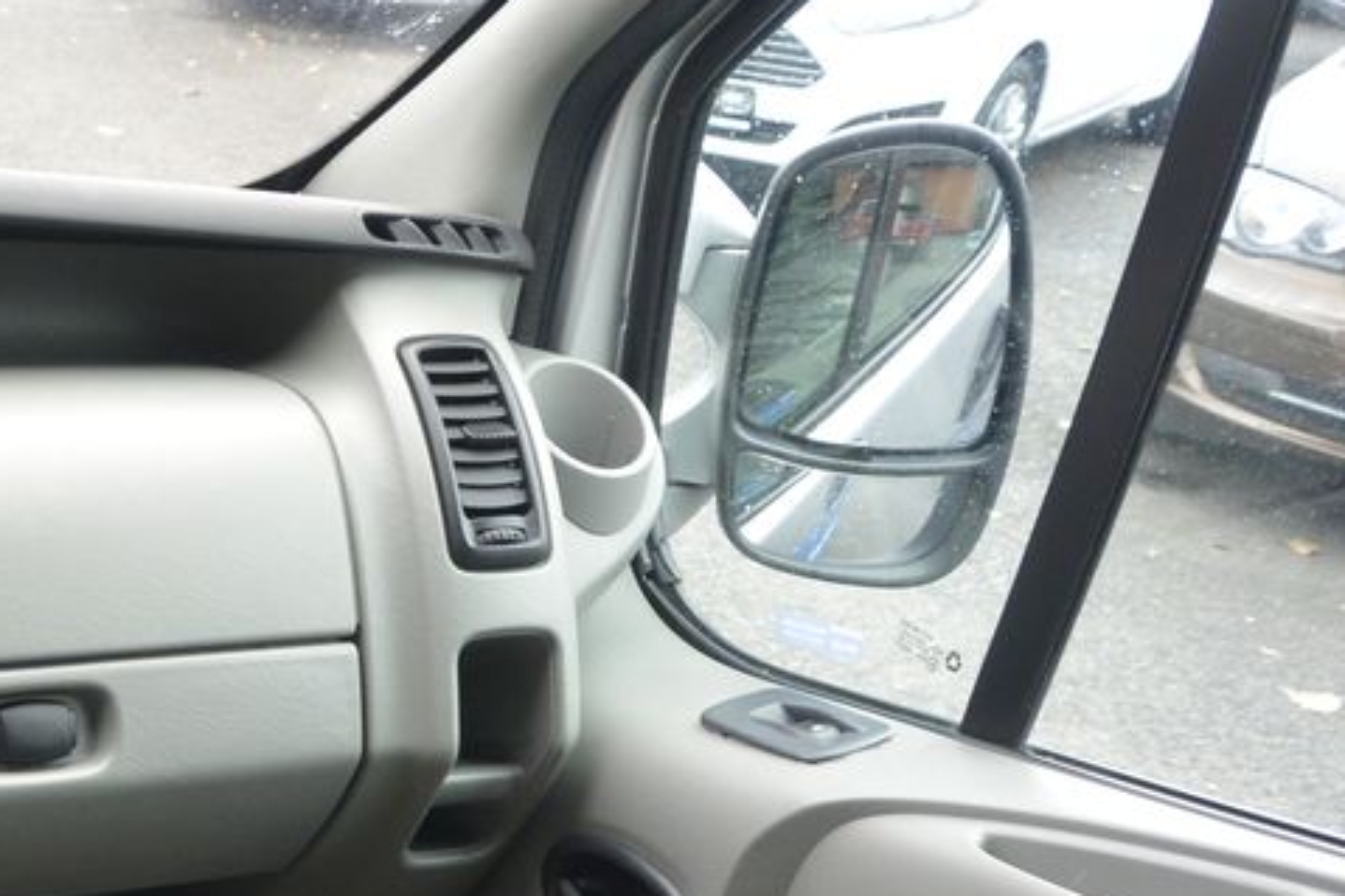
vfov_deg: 21.1
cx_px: 76
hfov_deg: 30.6
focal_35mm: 62
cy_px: 903
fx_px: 2315
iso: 400
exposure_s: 1/125
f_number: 3.5
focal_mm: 11
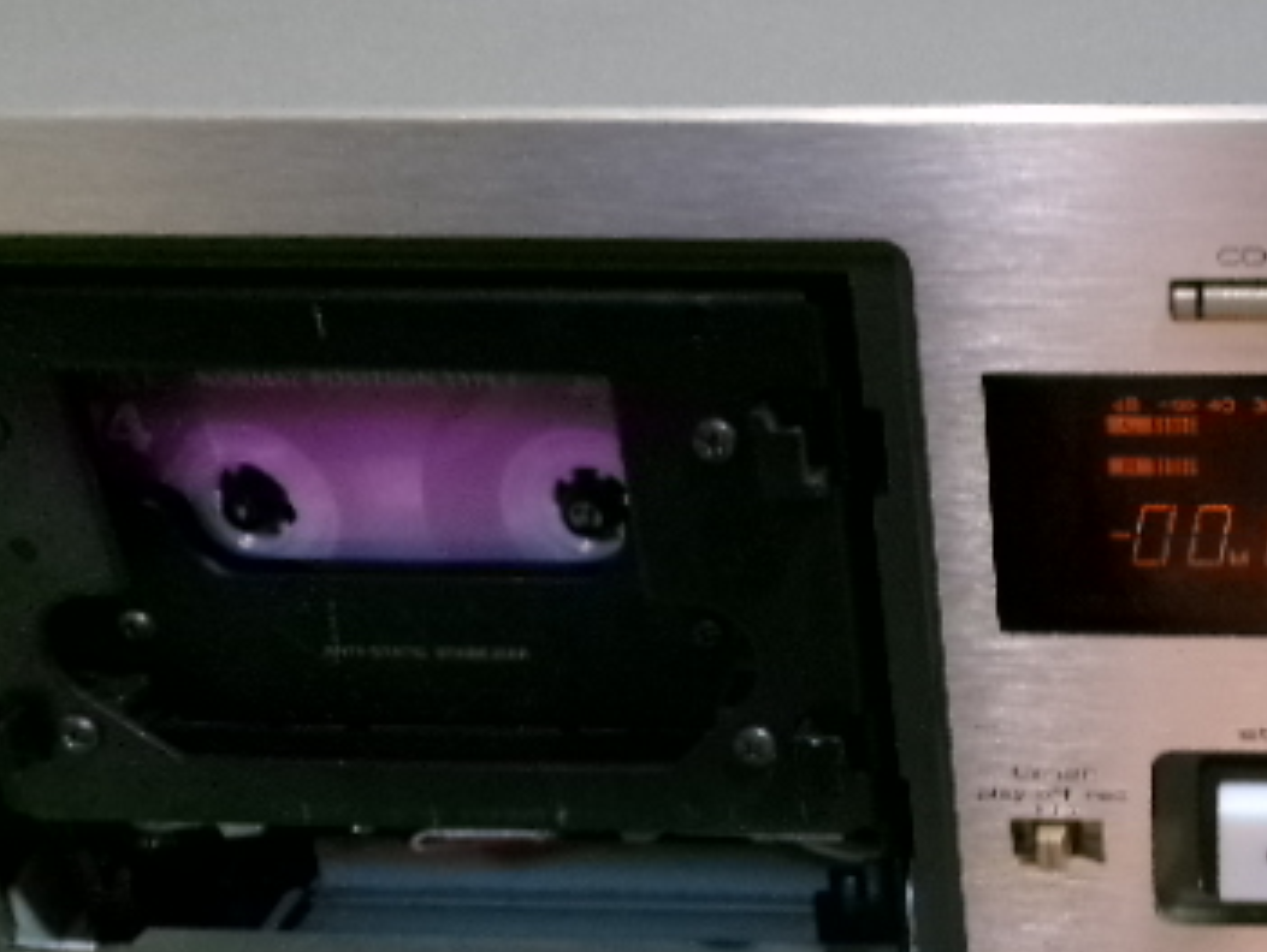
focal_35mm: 51
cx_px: 1141
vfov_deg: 28.1
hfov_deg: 35.3
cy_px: 732
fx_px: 1869
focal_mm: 5.1
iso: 800
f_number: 3.9
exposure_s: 1/50
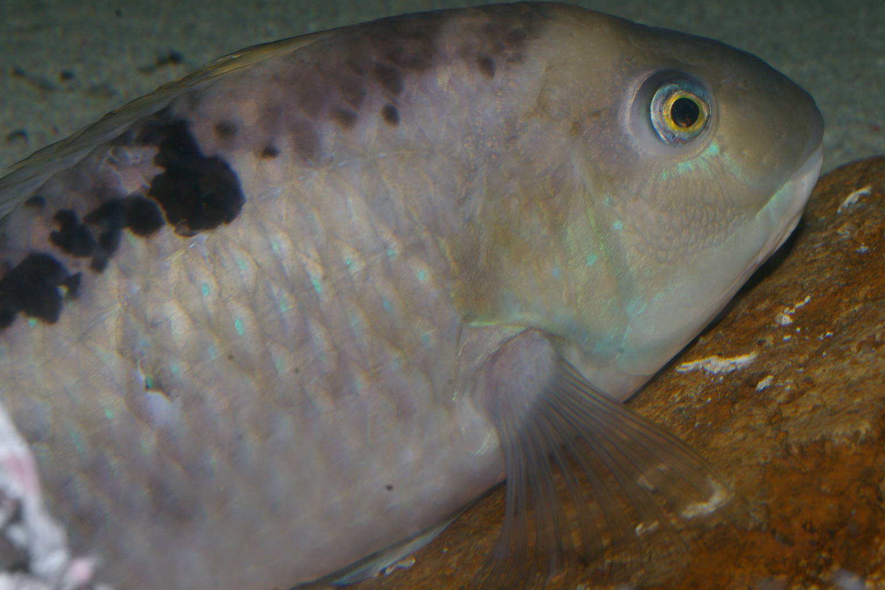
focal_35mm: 58
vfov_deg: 23.4
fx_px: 1426
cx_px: 435
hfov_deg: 34.5
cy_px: 293
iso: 400
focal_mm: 38
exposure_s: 1/60
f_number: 16
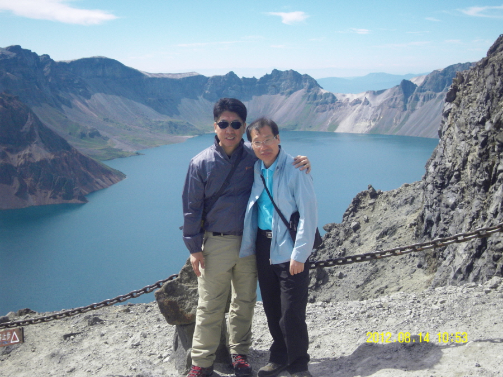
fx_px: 814
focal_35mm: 56
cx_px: 252
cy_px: 188
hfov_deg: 34.3
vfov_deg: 26.1
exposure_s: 1/250
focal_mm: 9.9
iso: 200
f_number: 10.8
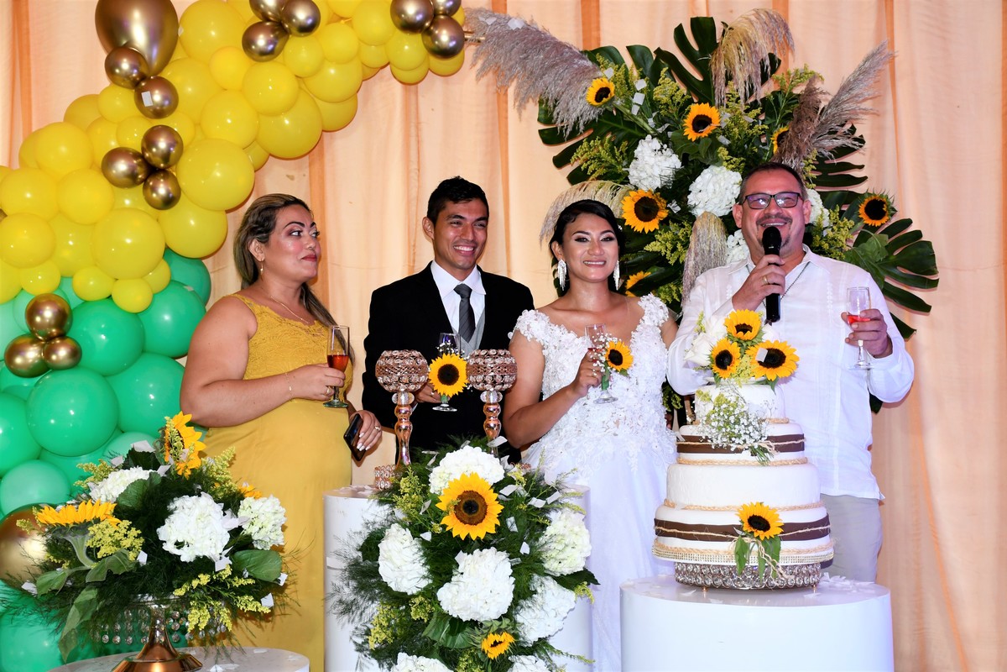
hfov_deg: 33.4
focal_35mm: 60
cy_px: 336
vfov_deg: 22.6
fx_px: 1678
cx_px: 504
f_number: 4.5
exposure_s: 1/60
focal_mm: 40
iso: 640
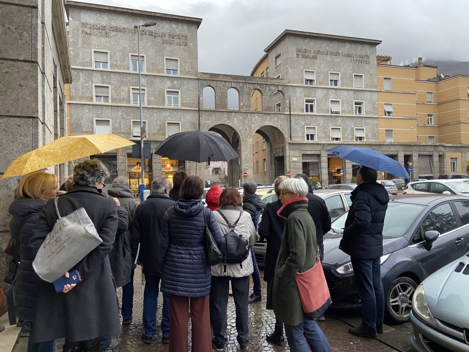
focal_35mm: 26
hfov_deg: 67.3
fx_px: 352
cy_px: 176
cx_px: 234
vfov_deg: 53.1
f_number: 1.8
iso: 125
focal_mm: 4.25
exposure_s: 1/71
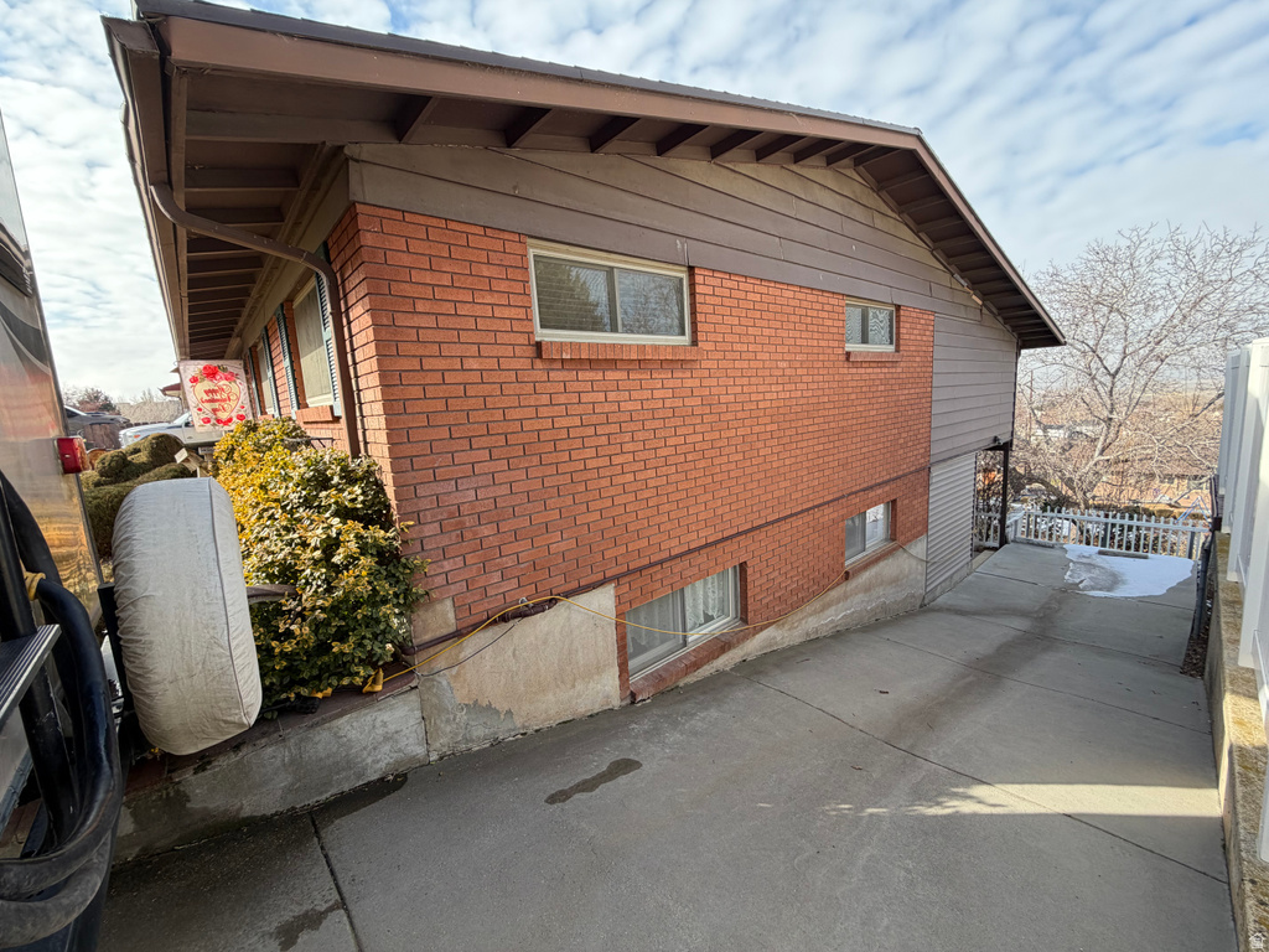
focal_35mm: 14
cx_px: 634
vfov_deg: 85.7
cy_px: 476
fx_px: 513
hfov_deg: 102.1
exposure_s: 1/433
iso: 64
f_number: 2.2
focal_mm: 2.22
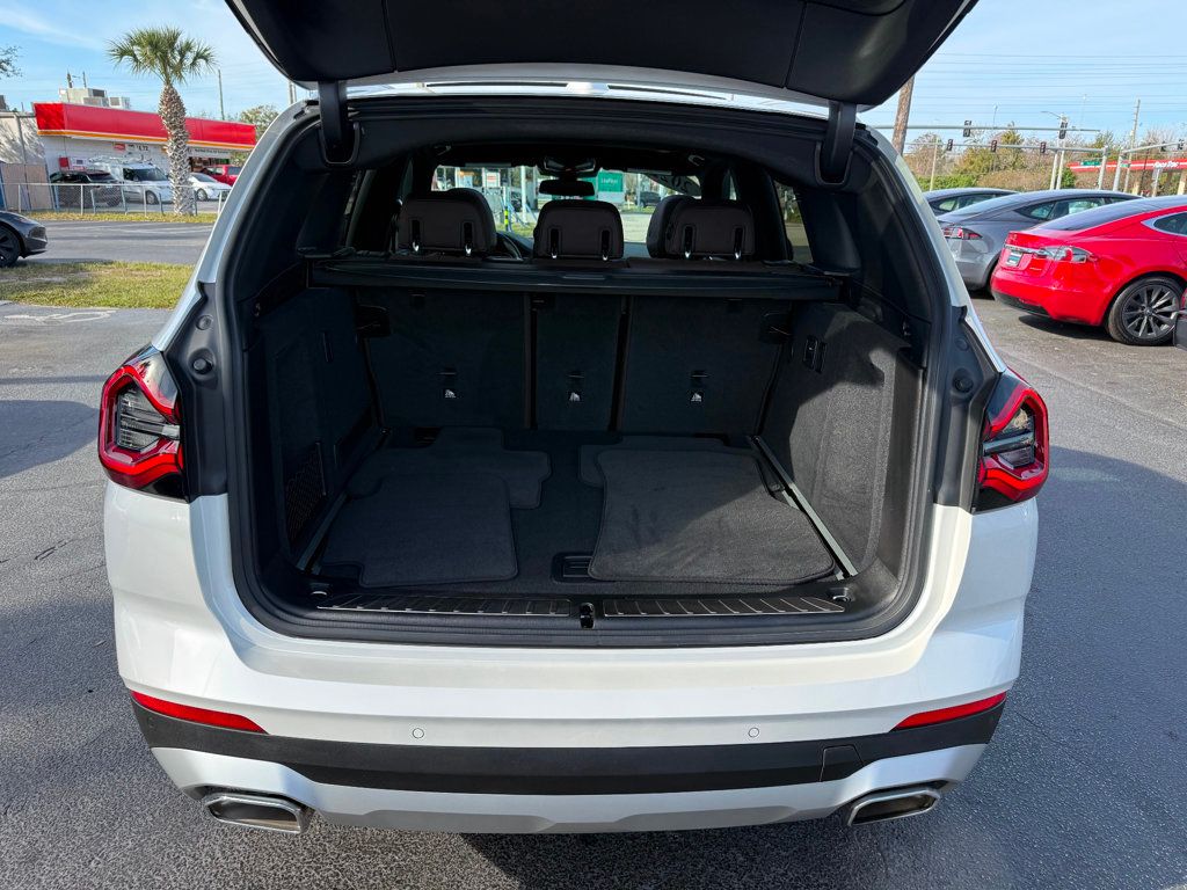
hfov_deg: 71.6
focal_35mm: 24
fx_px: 823
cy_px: 445
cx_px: 594
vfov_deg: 56.8
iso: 100
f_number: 1.78
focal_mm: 6.76
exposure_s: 1/1385
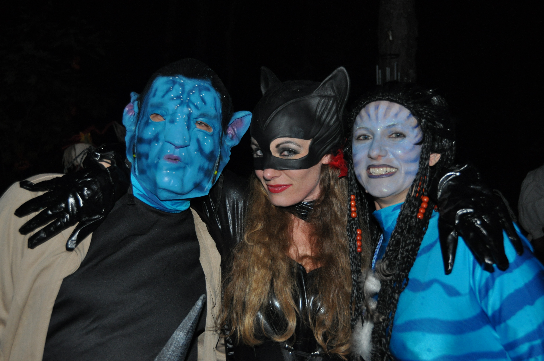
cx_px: 272
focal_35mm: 48
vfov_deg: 28.0
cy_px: 180
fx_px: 724
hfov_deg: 41.2
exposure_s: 1/60
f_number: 4.2
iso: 800
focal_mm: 32
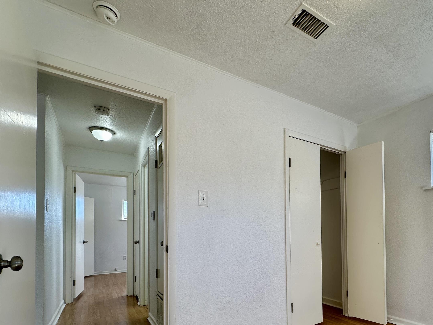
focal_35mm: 20
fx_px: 250
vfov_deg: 63.7
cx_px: 273
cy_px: 225
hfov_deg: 80.1
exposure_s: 1/160
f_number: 2.2
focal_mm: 2.22
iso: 40
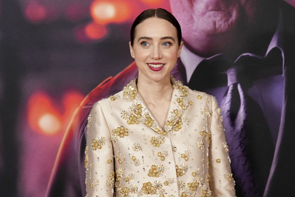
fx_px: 1008
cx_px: 150
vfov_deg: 11.1
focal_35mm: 123
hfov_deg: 16.7
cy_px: 101
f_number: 5.6
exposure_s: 1/500
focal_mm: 119
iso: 5000
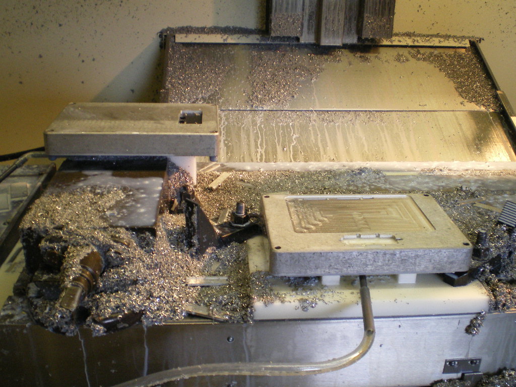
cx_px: 258
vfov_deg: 37.7
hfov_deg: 49.0
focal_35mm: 38
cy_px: 194
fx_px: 566
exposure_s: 1/30
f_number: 3.1
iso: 320
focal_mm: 6.3
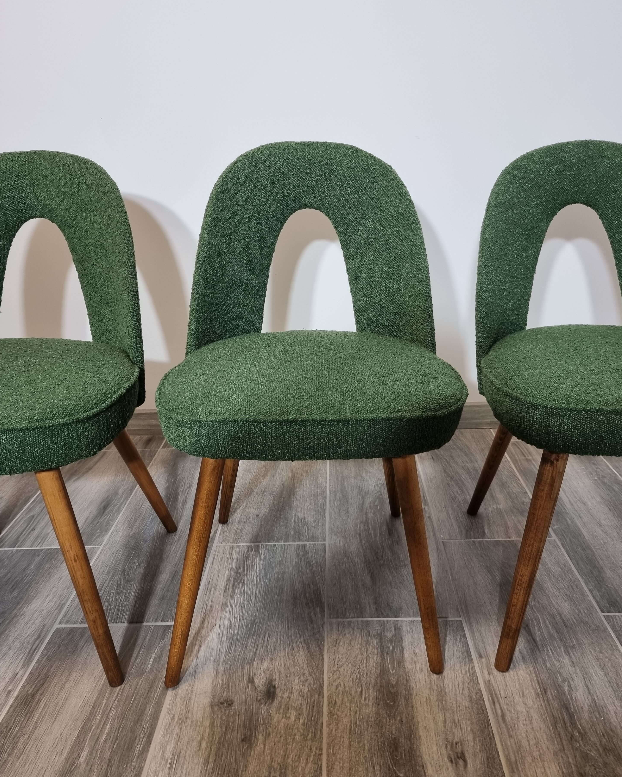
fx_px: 598
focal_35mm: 26
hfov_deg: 54.9
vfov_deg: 65.9
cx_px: 322
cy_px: 357
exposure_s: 1/100
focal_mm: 6.7
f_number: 1.8
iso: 125
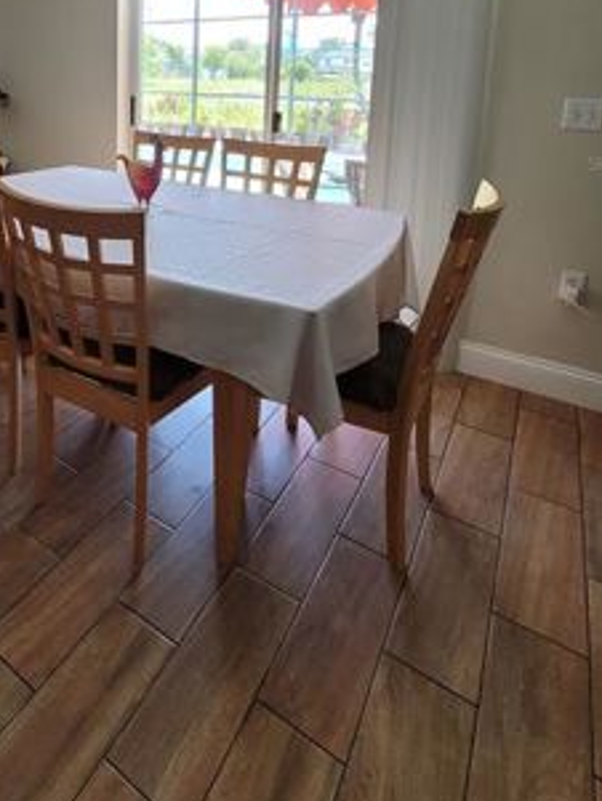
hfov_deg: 55.6
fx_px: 533
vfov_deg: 67.1
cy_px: 162
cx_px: 140
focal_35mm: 23
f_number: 2.2
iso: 125
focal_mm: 1.74
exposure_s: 1/60
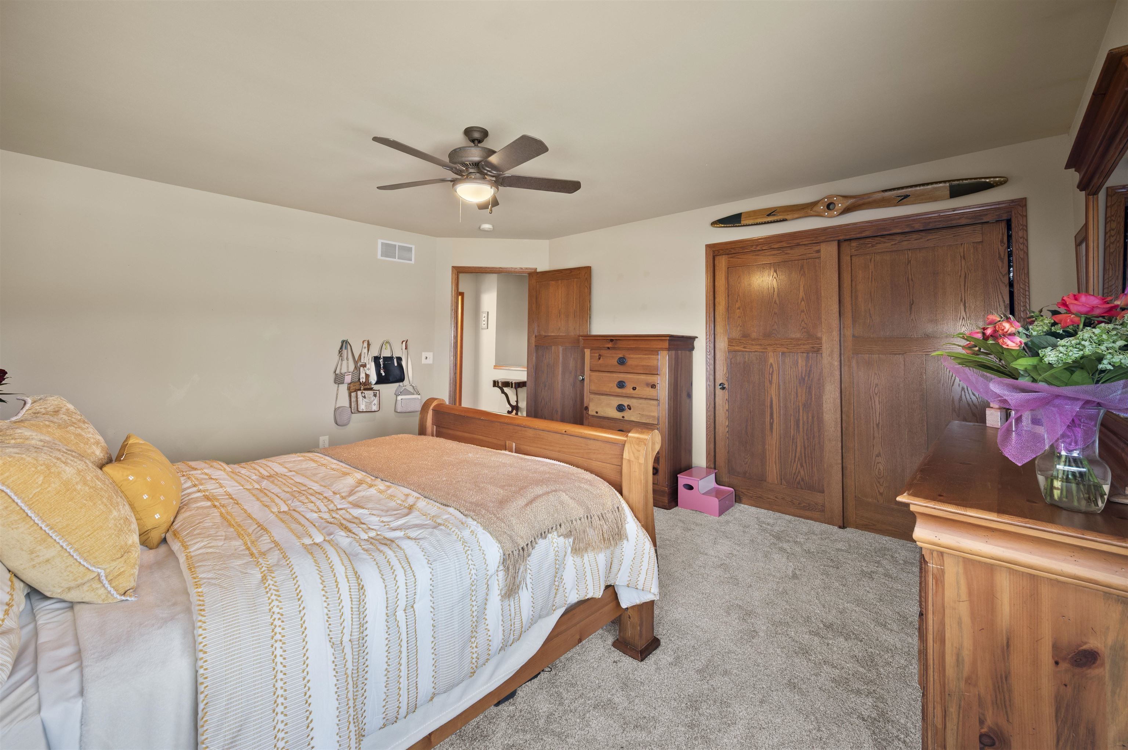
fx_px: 438
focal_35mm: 14
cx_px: 564
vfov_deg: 81.1
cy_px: 375
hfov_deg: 104.3
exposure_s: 1/1.67
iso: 500
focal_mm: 14
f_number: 7.1
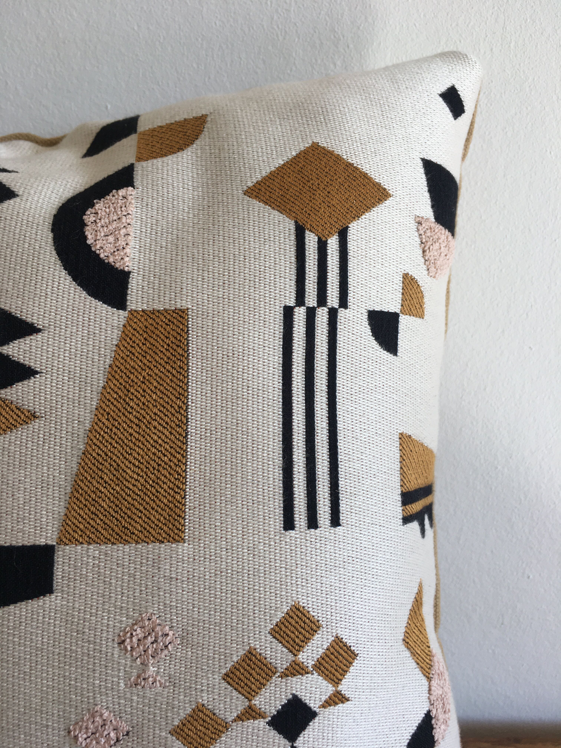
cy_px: 374
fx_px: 627
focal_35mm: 29
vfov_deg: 61.7
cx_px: 280
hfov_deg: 48.2
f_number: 2.2
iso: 32
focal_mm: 4.15
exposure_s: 1/50
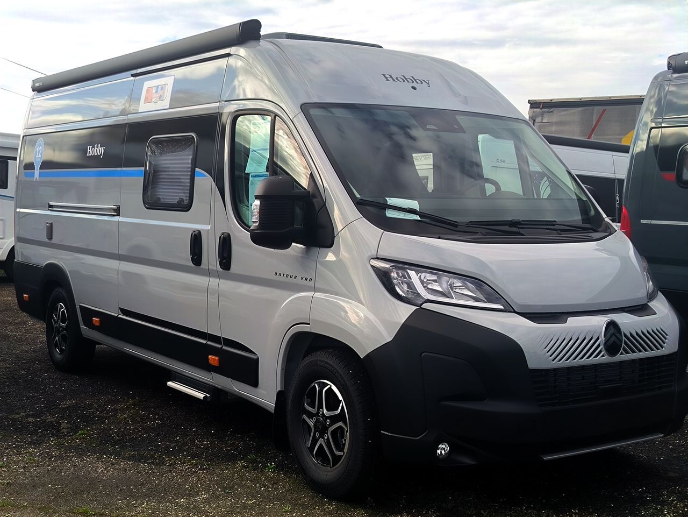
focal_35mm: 24
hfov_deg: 71.6
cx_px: 344
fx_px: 477
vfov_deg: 56.8
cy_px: 258
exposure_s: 1/317
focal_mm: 5.24
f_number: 1.7
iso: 50
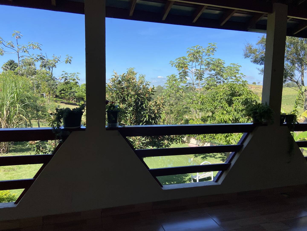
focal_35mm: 26
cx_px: 154
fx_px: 231
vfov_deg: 53.1
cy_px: 116
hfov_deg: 67.3
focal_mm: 4.25
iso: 32
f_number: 1.8
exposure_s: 1/1147
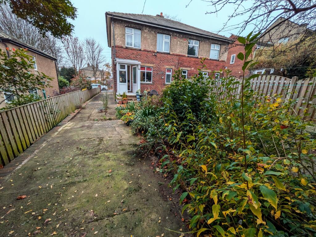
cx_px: 158
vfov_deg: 85.7
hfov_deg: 102.0
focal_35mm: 14
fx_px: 128
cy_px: 118
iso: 51
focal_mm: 1.83
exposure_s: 1/225
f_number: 2.2
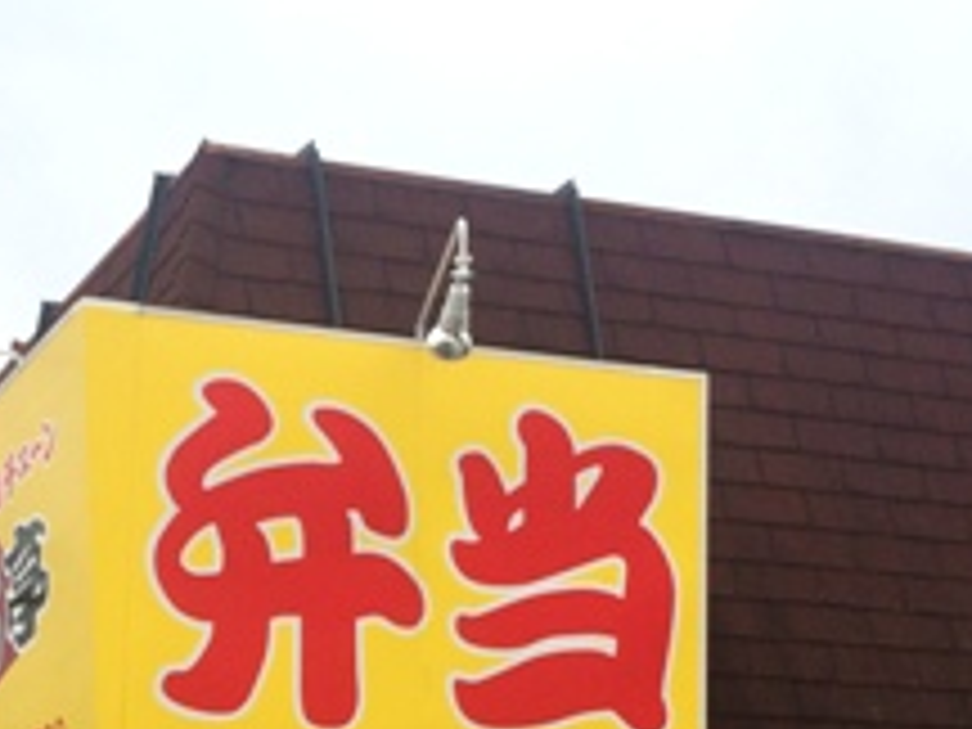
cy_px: 1062
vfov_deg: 15.9
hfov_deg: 22.4
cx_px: 158
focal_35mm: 86
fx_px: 2415
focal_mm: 4.15
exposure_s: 1/1580
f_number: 2.2
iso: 32
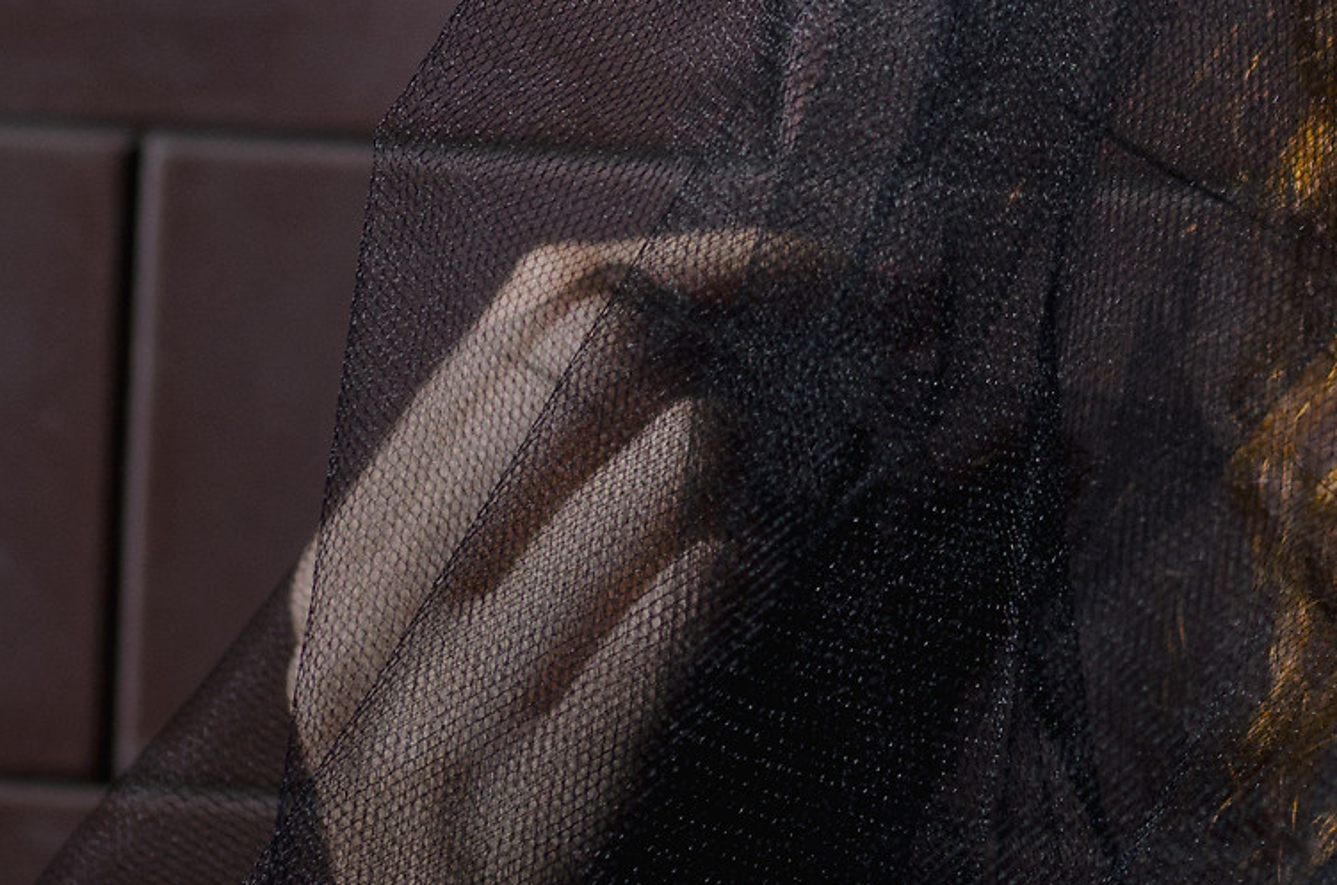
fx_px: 18660
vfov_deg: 2.7
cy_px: -327
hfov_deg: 4.1
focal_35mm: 504
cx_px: 1791
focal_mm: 105
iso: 200
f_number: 5
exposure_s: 1/100
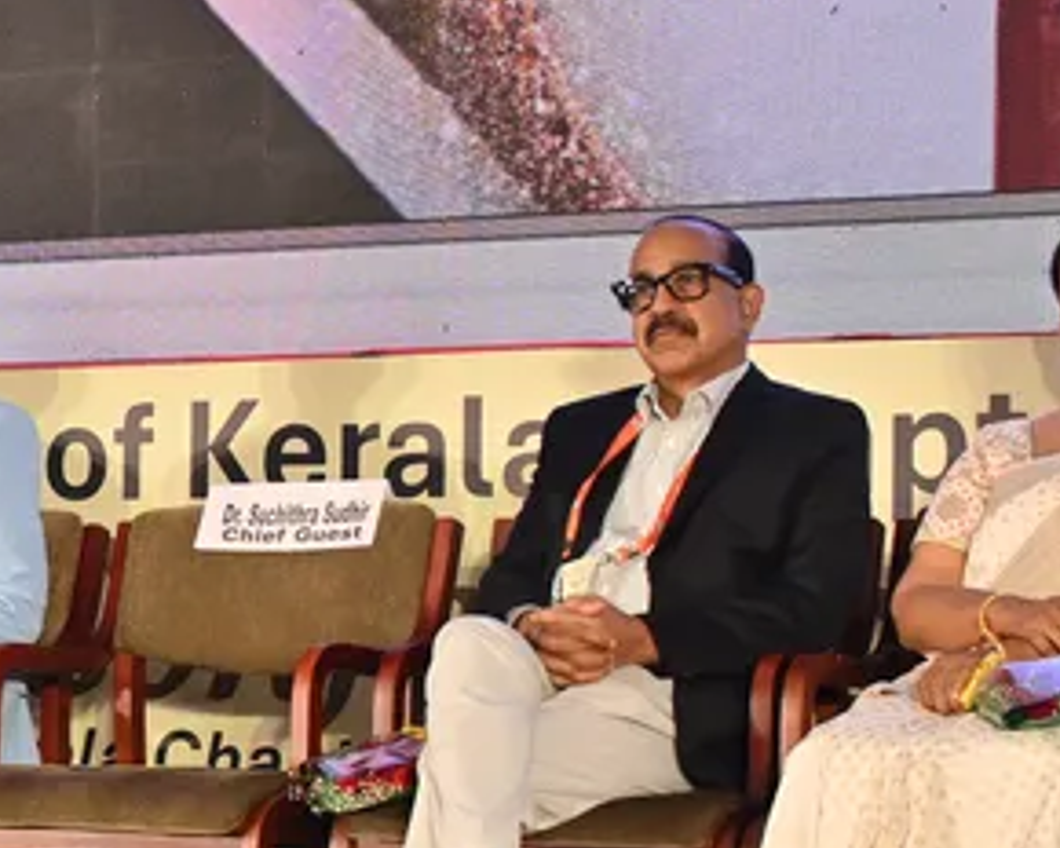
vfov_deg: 10.6
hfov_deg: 12.9
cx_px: -219
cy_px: 371
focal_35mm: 145
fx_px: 4549
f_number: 5
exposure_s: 1/100
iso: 800
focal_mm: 35
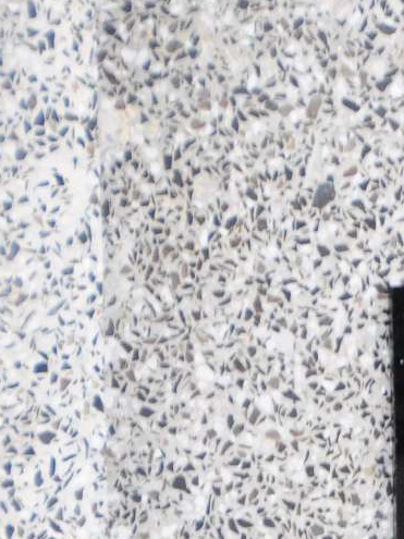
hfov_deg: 1.6
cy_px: 632
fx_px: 14572
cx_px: 962
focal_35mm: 936
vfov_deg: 2.1
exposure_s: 1/160
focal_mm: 150
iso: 640
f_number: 7.1
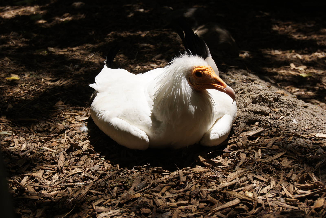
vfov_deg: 16.6
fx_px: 747
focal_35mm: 82
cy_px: 109
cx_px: 163
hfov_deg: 24.6
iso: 200
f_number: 9
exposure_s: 1/500
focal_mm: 55
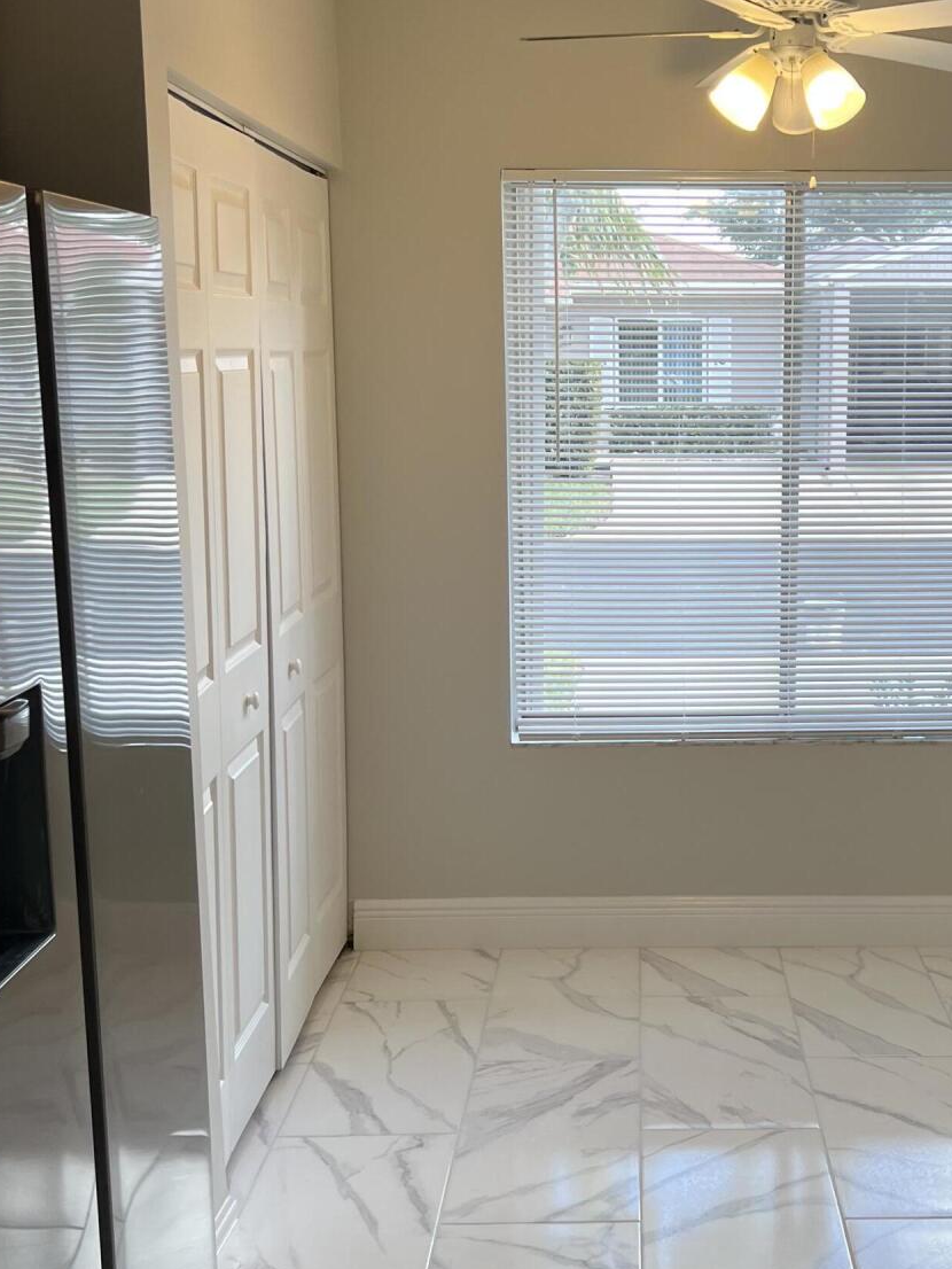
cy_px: 668
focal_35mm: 47
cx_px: 679
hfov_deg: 30.5
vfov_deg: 40.4
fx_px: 1723
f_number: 1.5
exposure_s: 1/120
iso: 40
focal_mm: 5.7
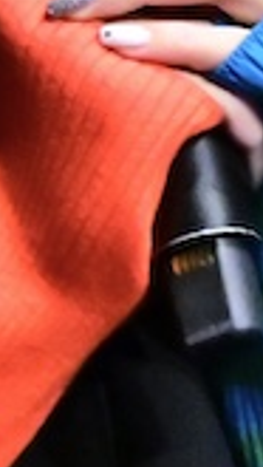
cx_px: 3
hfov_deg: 0.6
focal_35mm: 1907
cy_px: -190
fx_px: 23606
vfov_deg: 1.1
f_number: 7.1
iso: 4000
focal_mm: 200
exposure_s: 1/250
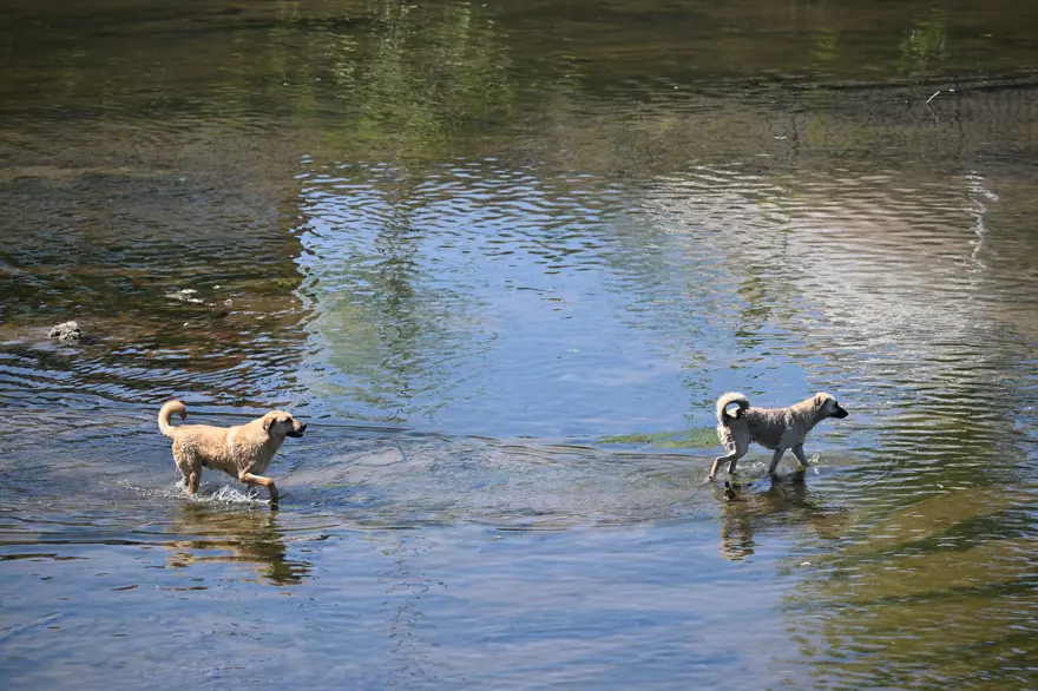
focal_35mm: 200
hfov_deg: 10.3
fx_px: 5764
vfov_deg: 6.9
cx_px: 519
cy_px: 346
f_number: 5.6
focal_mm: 200
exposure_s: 1/640
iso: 200
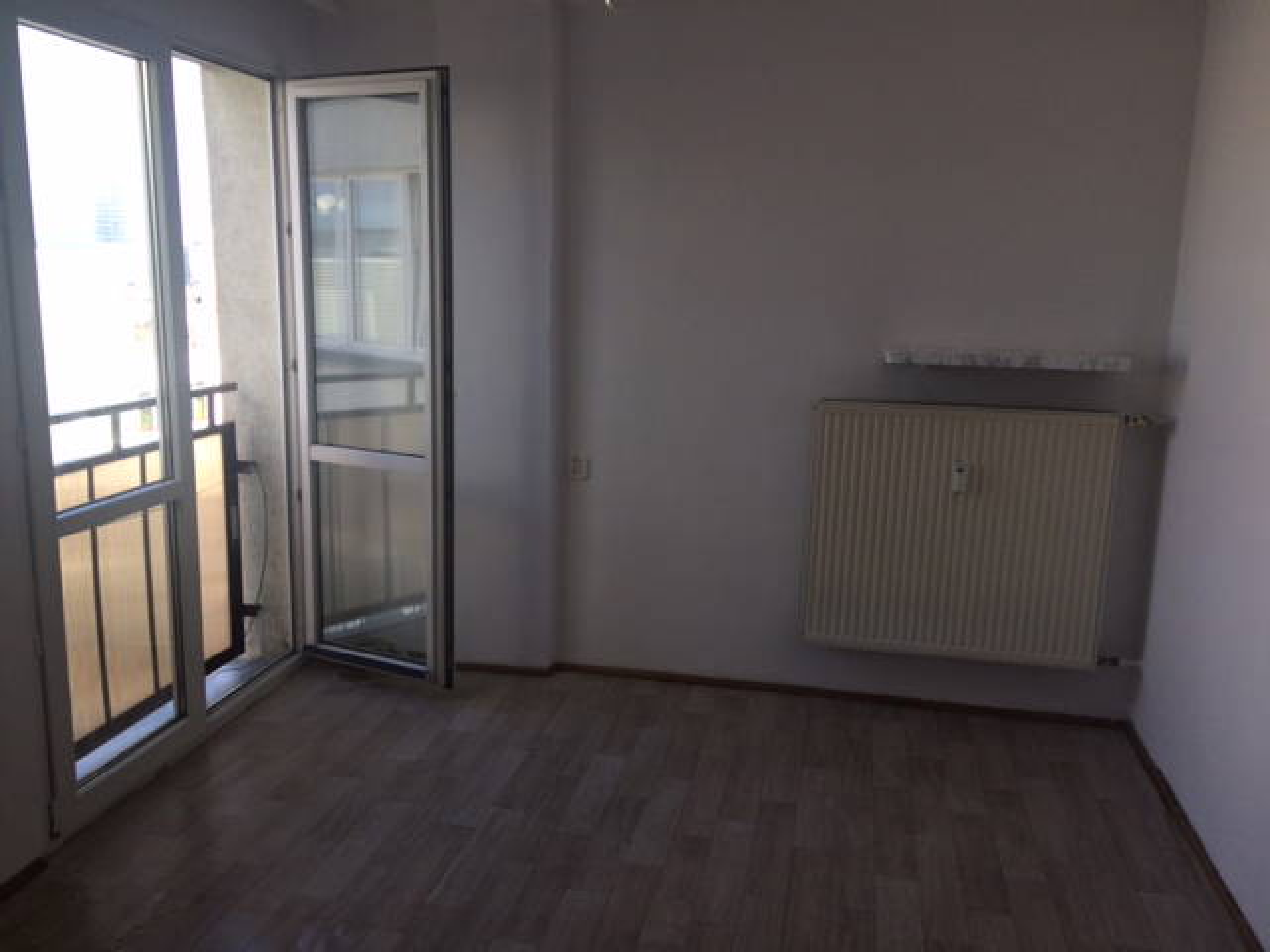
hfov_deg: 61.7
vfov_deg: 48.2
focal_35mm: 29
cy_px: 476
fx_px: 1064
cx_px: 635
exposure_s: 1/234
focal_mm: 4.15
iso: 32
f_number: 2.2
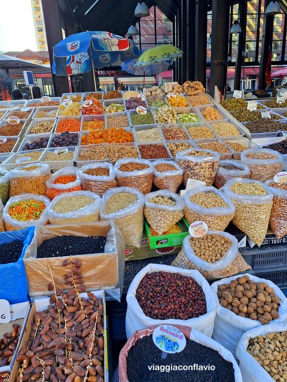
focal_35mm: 23
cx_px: 144
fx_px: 254
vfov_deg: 73.9
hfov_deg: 58.9
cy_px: 191
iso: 40
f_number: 1.8
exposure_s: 1/388
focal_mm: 5.54
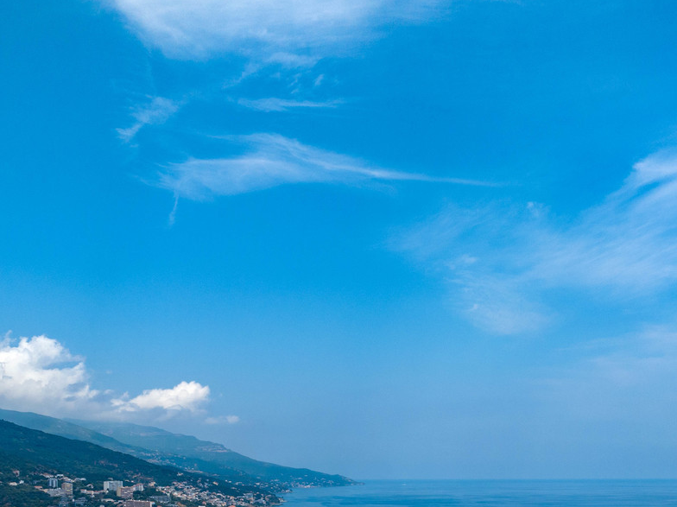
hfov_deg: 38.8
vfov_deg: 28.3
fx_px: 958
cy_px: 472
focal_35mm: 49
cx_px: 387
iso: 100
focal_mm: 12.3
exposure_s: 1/500
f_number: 7.1
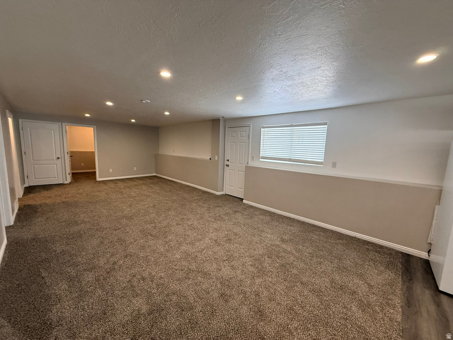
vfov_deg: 85.7
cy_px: 170
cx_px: 226
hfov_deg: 102.1
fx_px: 183
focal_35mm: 14
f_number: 2.2
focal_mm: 2.22
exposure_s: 1/120
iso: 250
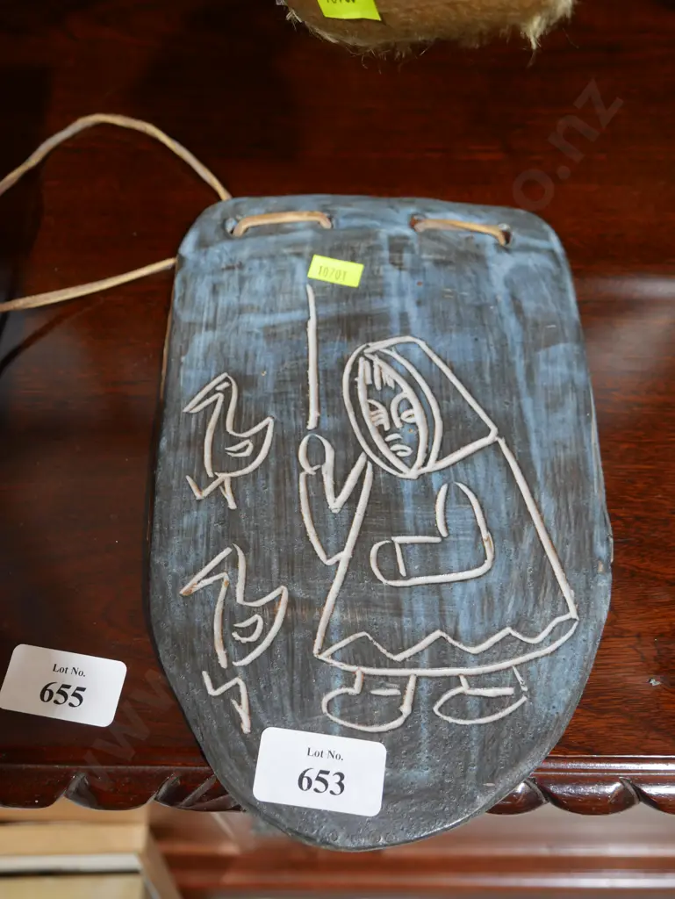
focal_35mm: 36
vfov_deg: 51.3
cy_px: 450
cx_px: 338
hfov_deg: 39.7
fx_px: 935
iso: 640
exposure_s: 1/60
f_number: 4
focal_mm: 18
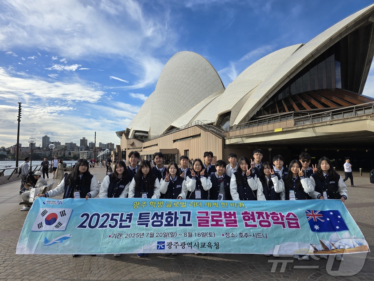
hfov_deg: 73.9
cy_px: 140
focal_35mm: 23
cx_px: 187
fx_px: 248
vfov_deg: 58.9
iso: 12
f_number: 1.7
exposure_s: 1/604
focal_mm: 6.3
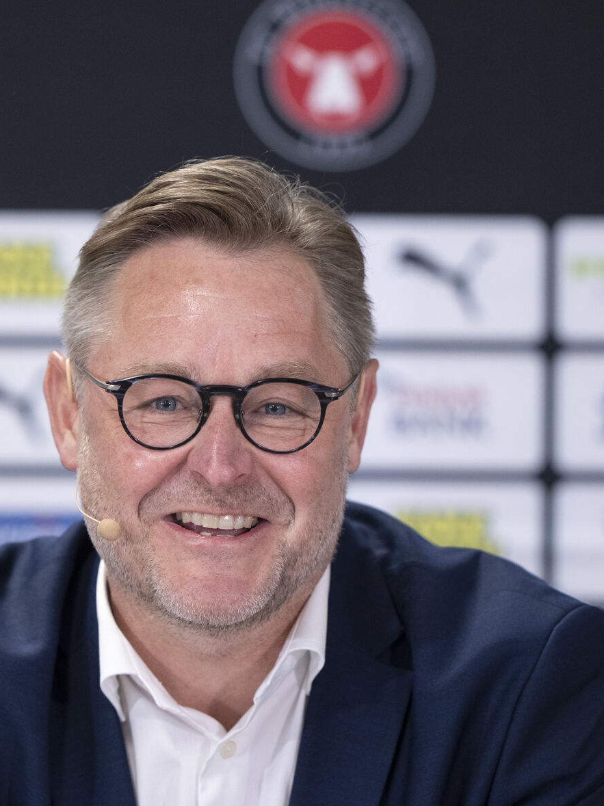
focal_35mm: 627
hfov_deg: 2.4
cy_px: 382
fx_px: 14592
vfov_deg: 3.2
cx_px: 233
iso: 2000
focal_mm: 400
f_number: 2.8
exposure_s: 1/160
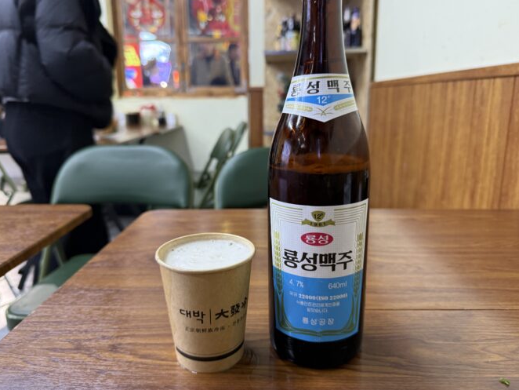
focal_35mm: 25
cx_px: 254
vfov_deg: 54.9
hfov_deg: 69.4
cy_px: 191
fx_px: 375
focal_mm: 6.76
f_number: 1.78
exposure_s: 1/50
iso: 200
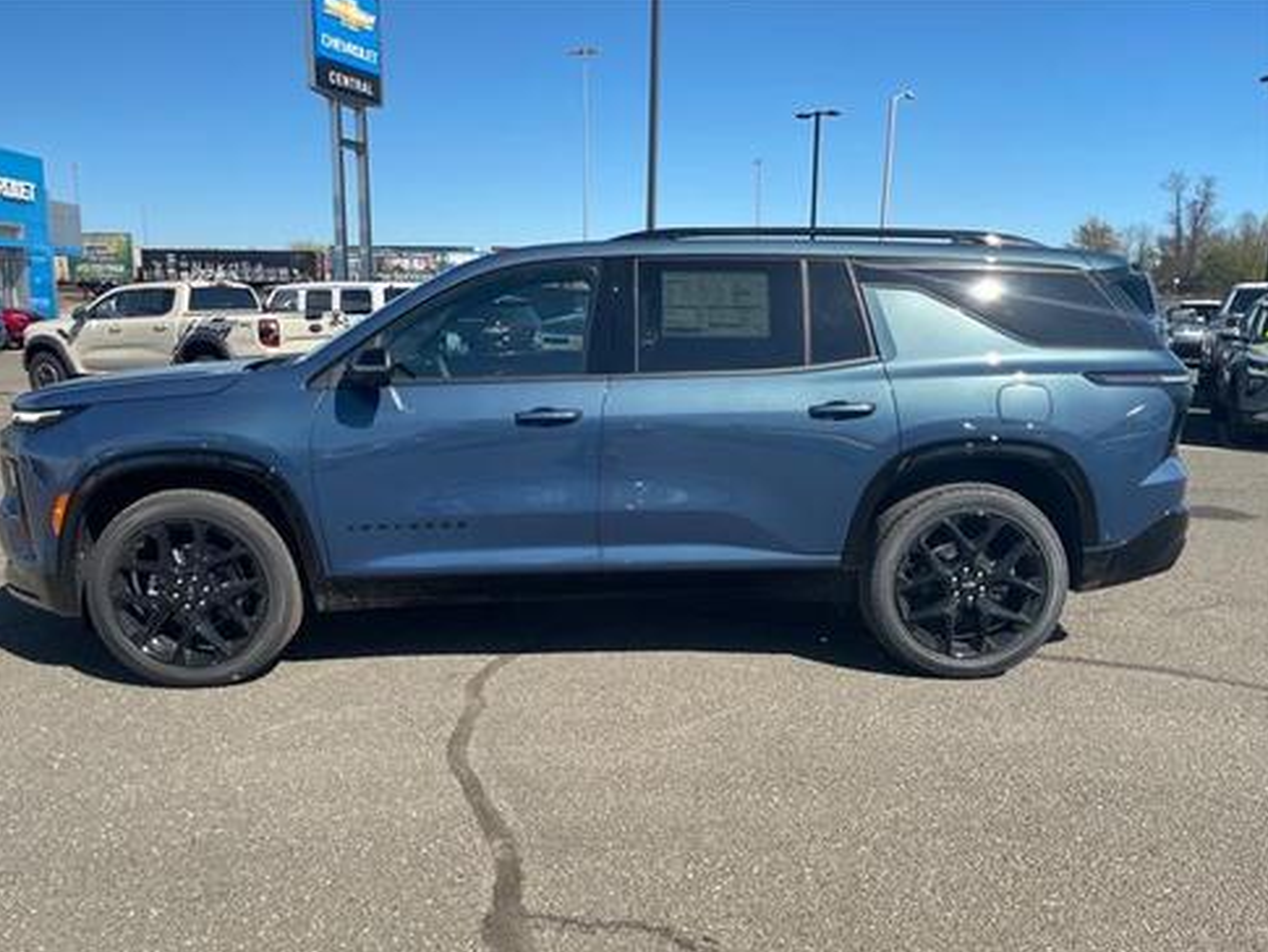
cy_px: 489
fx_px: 989
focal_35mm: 27
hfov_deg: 65.3
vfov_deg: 51.4
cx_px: 614
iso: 32
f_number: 1.6
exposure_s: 1/1182
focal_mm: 4.2
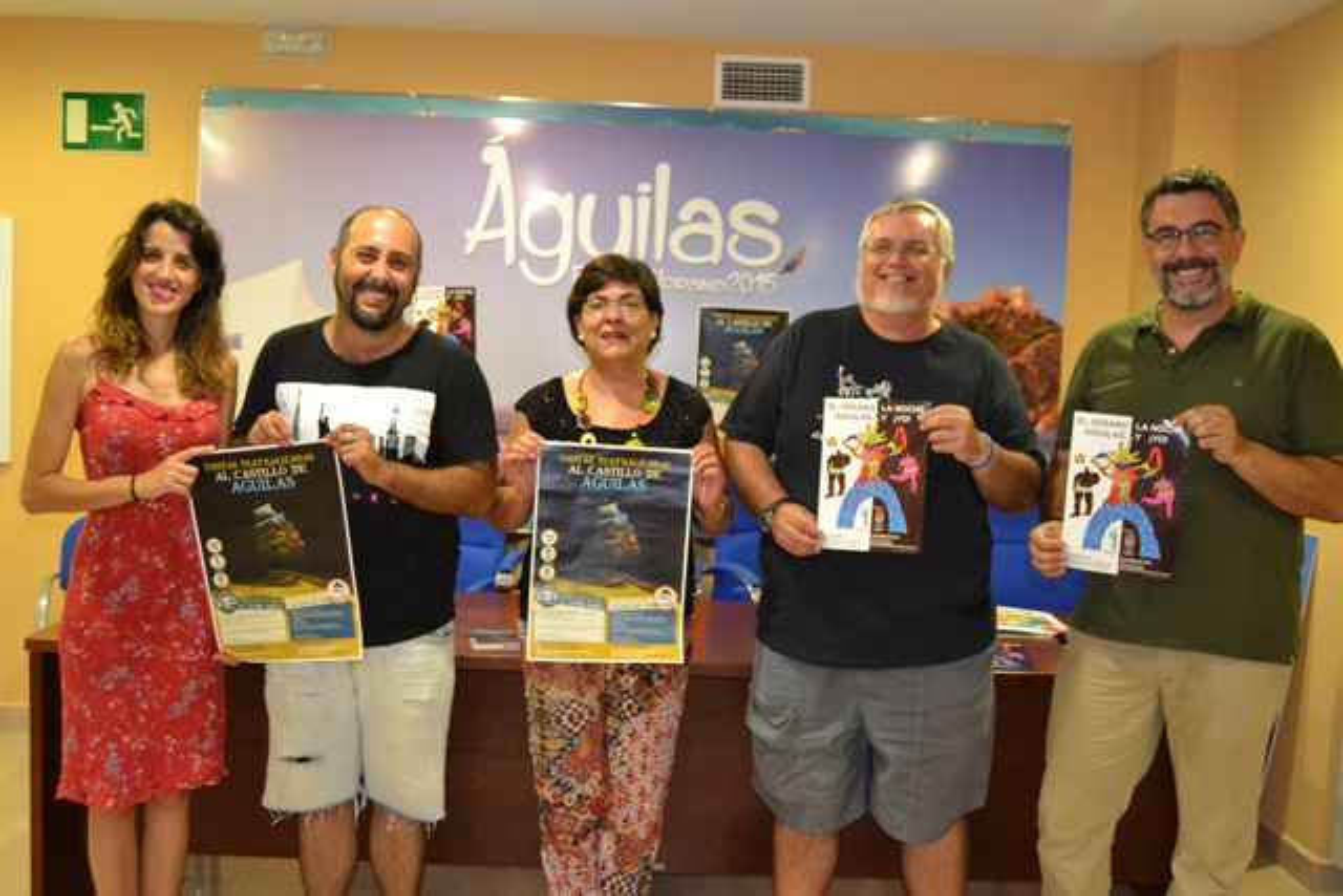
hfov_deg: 53.1
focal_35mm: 36
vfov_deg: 36.9
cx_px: 672
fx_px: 1343
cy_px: 448
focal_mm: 24
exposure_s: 1/60
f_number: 3.8
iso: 2500
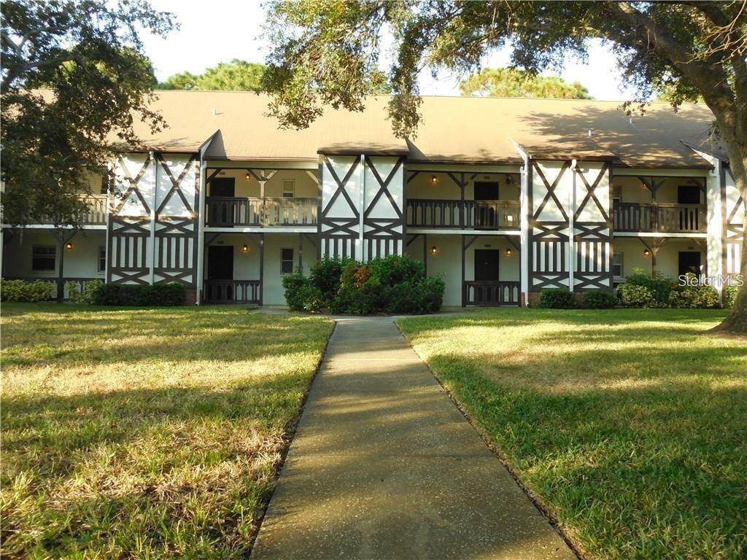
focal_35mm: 26
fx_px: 561
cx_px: 374
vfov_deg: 53.1
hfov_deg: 67.3
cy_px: 280
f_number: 3.5
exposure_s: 1/250
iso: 320
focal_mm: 4.6
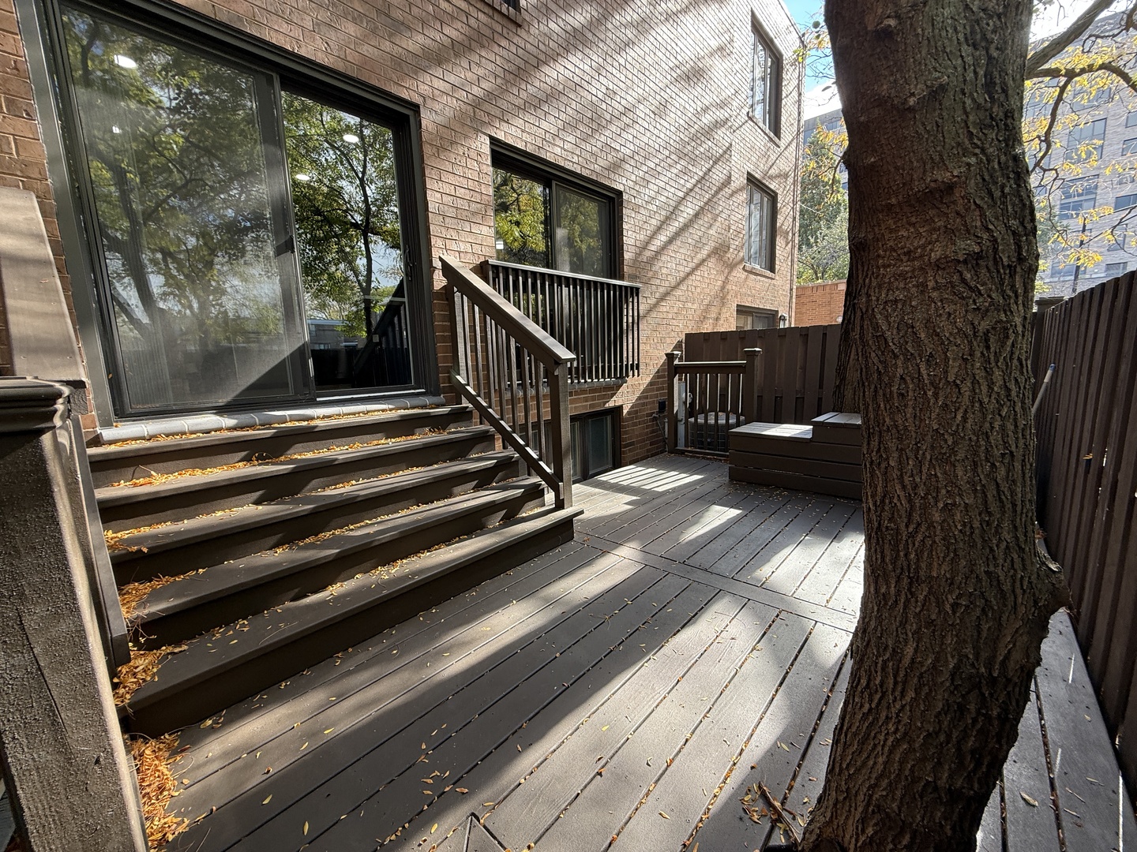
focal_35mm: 14
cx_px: 568
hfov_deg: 102.1
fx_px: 460
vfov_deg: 85.7
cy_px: 426
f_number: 2.2
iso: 50
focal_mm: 2.22
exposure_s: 1/131
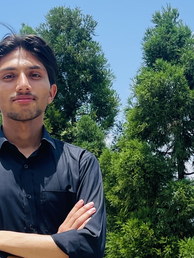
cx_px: 26
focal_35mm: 93
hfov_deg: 15.7
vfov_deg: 20.7
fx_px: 695
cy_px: 224
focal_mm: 5.1
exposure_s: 1/3003
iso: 32
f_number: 1.6
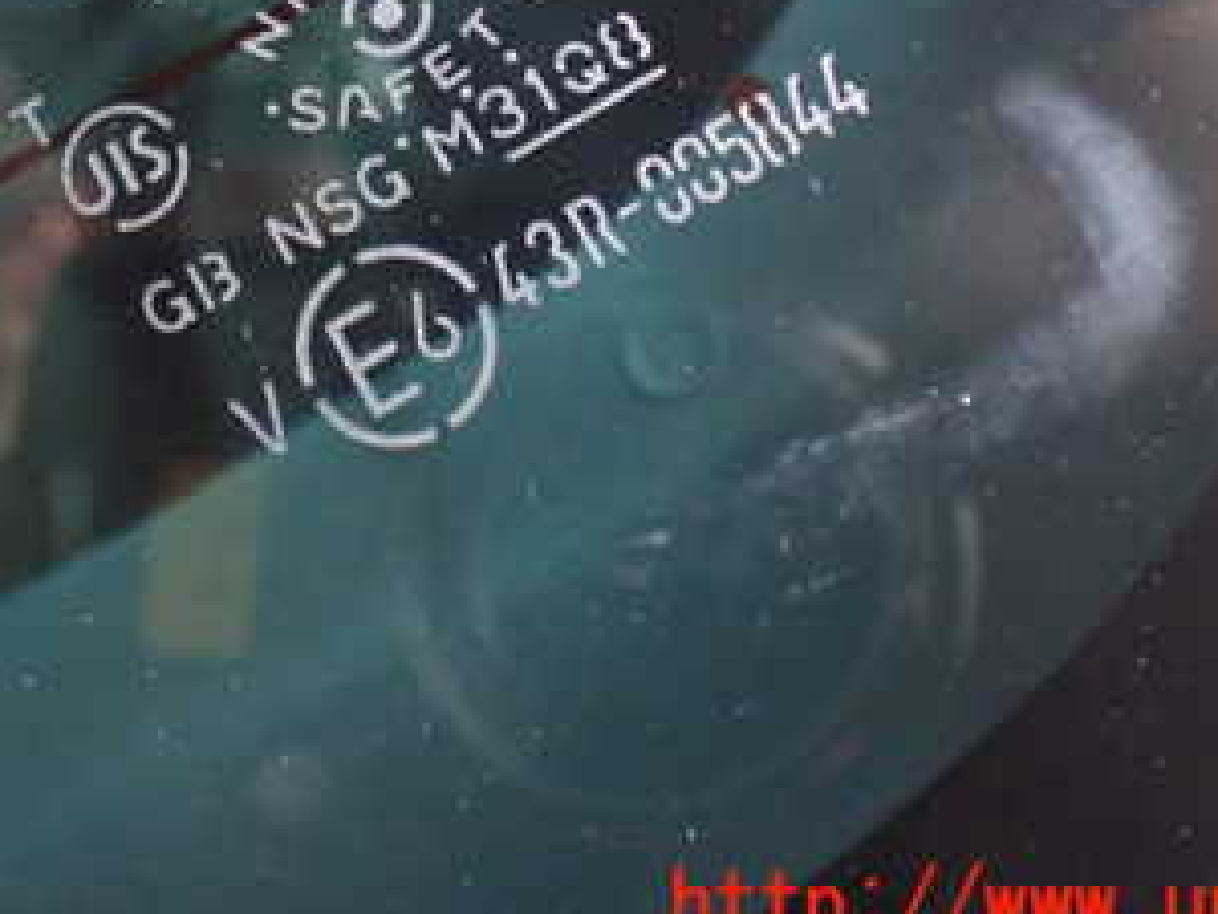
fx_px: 2111
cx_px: 369
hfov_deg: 31.8
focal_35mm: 60
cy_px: 45
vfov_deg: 23.6
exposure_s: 1/80
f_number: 2.3
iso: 800
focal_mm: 5.4
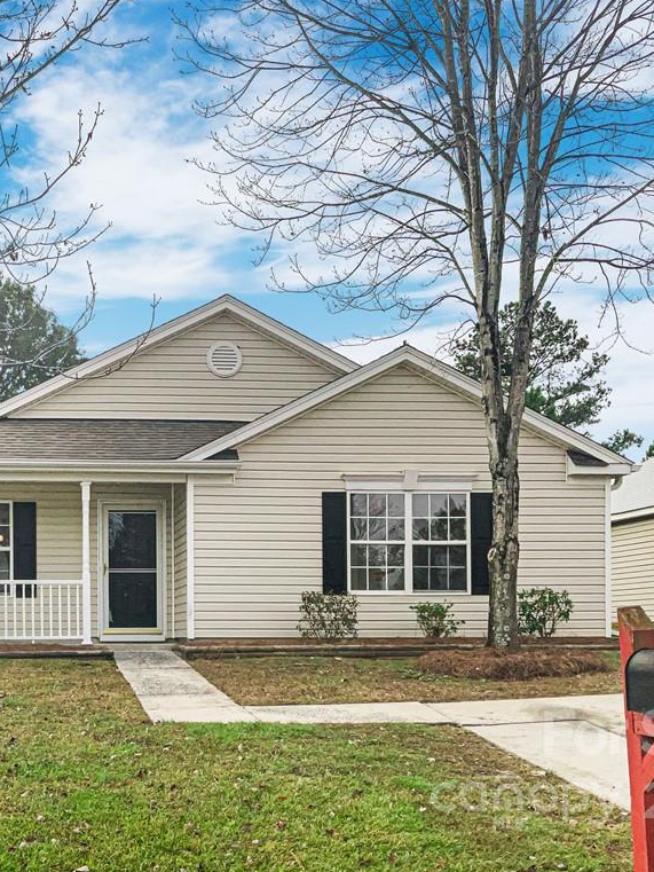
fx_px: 982
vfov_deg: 47.9
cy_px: 436
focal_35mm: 39
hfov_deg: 36.2
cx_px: 188
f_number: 1.8
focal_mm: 3
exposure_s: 1/850
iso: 16
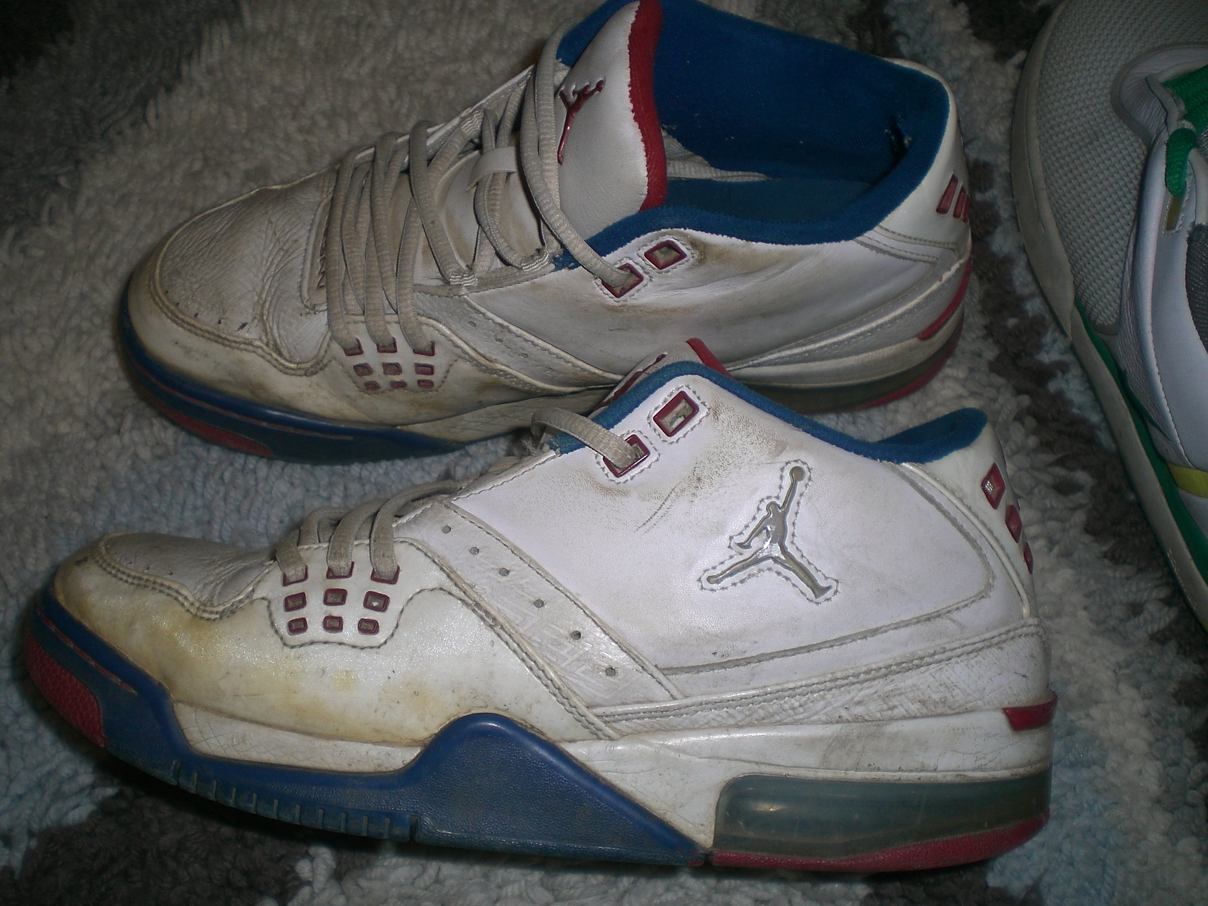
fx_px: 1326
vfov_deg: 37.7
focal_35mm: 38
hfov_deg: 49.0
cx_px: 604
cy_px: 453
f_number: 3.1
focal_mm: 6.3
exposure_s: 1/60
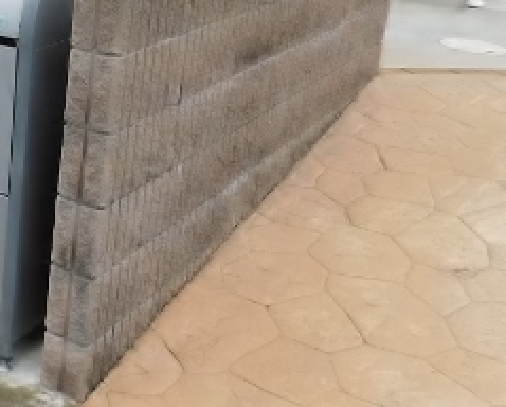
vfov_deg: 25.1
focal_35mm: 60
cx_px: -89
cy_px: 100
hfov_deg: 27.8
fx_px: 900
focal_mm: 4
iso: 125
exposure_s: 1/125
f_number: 3
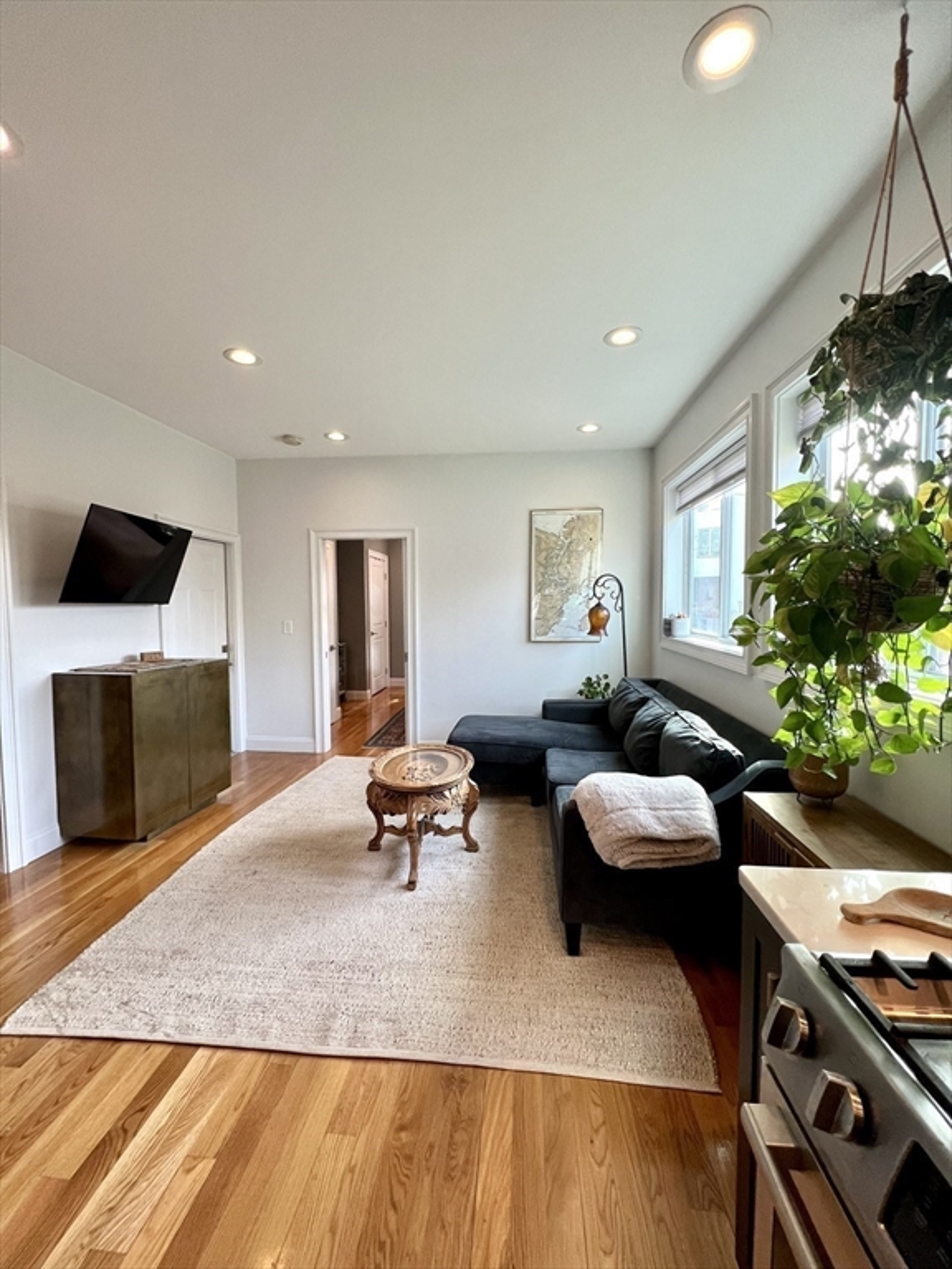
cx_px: 476
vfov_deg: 106.2
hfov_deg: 89.9
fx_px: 477
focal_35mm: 13
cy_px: 634
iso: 125
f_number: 1.8
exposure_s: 1/120
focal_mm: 1.57
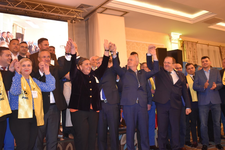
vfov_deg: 35.5
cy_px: 75
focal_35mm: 38
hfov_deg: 51.3
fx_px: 234
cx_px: 112
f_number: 4
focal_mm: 25
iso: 1600
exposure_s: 1/60
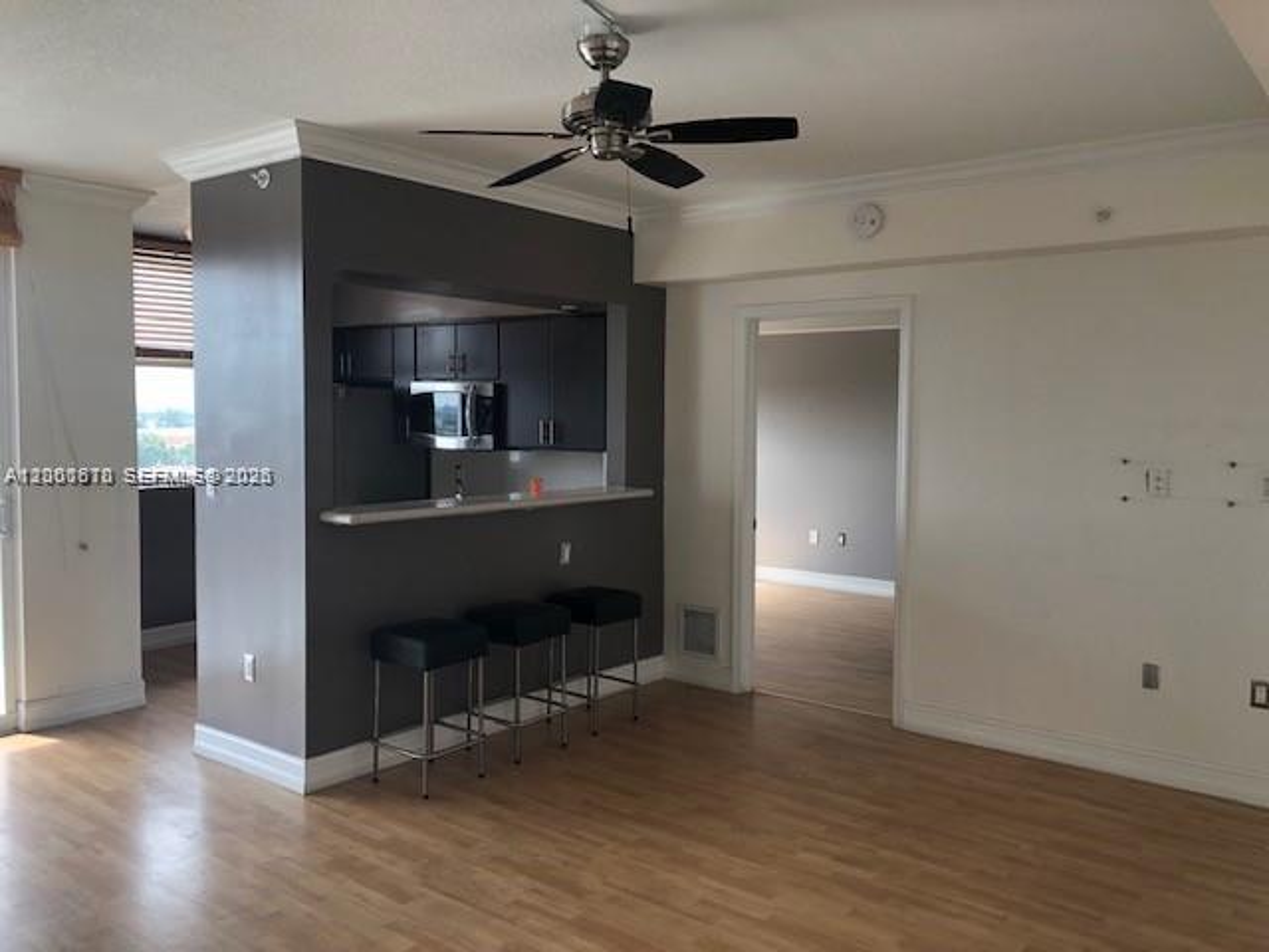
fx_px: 1026
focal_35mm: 28
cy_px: 476
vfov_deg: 49.7
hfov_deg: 63.4
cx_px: 634
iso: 40
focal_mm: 3.99
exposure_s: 1/120
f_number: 1.8
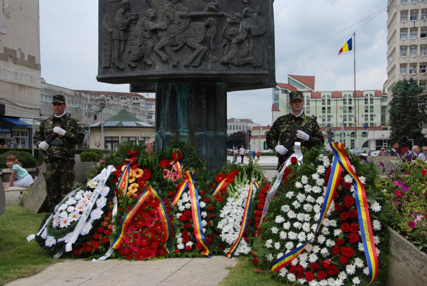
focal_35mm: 48
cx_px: 214
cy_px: 143
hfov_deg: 41.1
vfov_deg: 28.2
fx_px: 570
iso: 100
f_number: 7.1
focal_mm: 32
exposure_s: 1/200
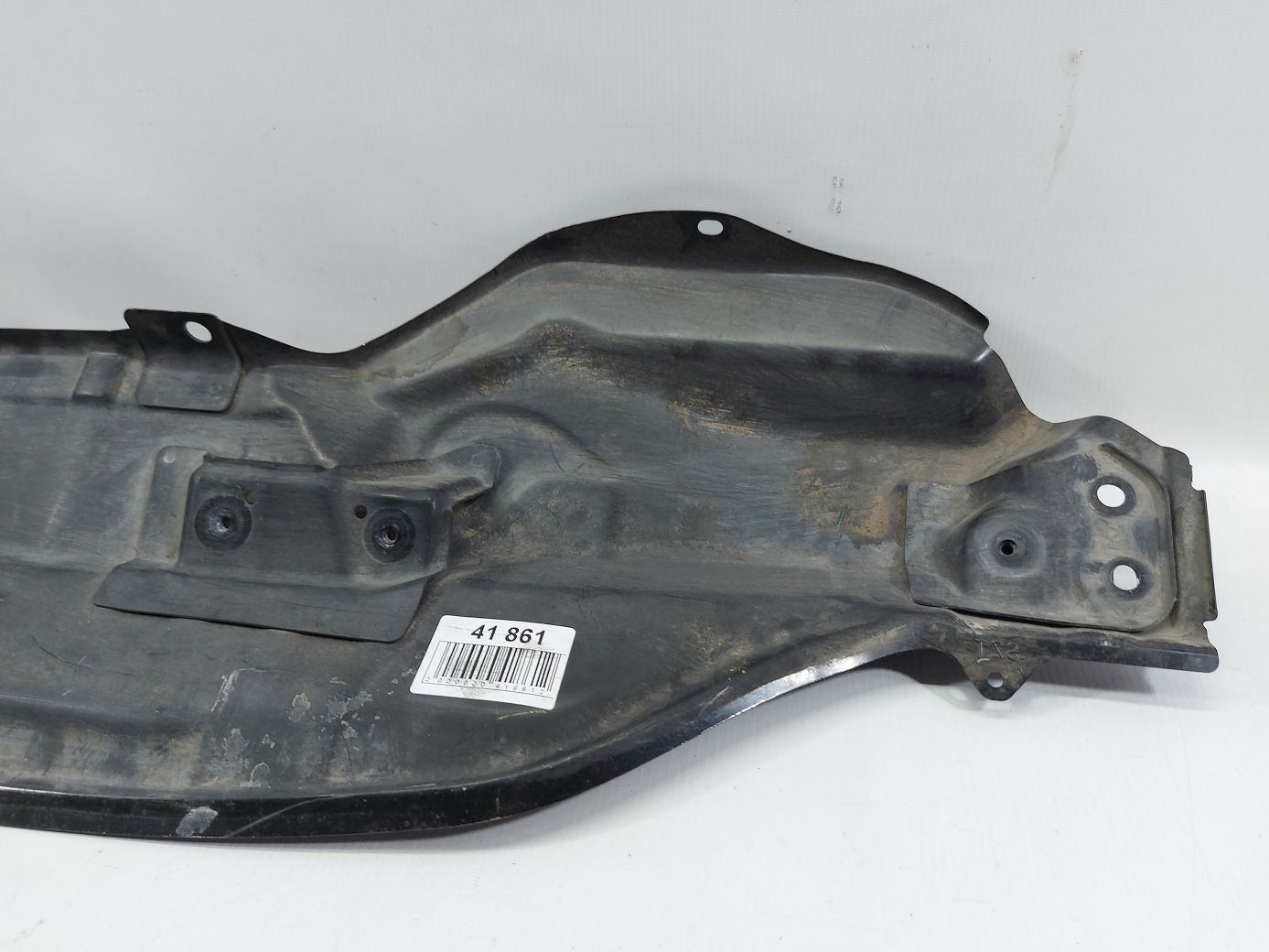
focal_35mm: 24
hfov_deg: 71.6
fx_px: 880
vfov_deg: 56.8
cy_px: 476
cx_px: 634
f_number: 1.8
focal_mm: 5.23
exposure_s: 1/50
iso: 50
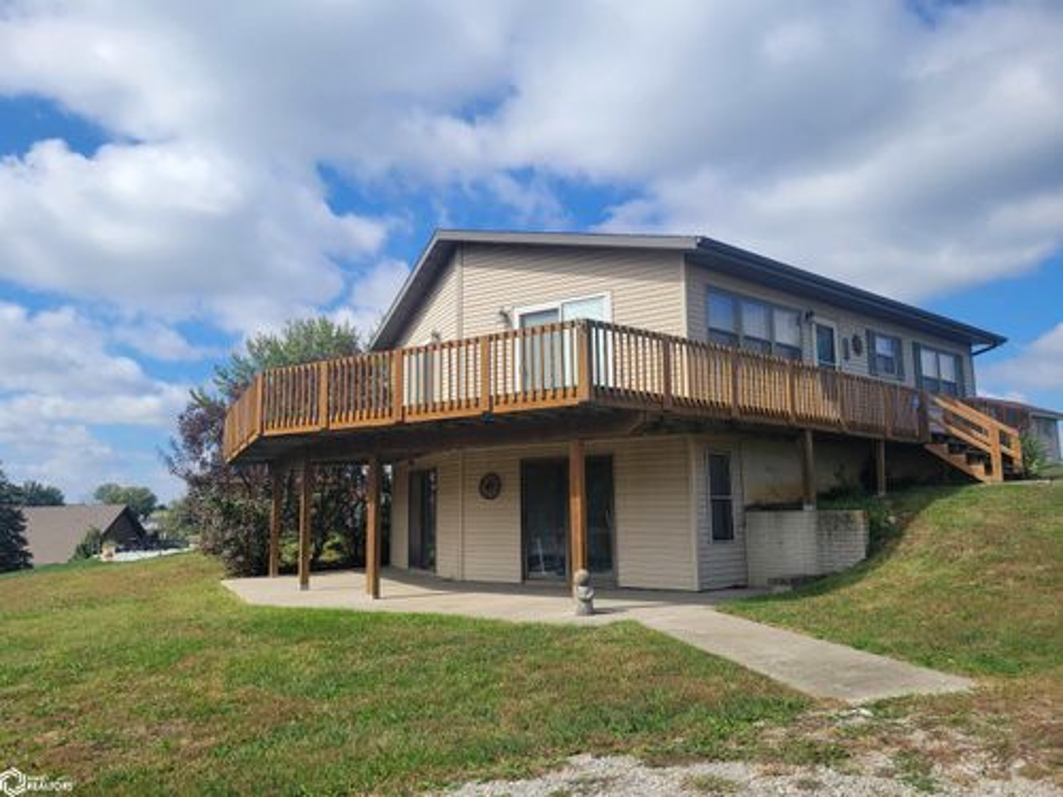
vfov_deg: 53.1
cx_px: 532
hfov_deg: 67.3
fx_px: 798
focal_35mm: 26
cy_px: 398
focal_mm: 5.4
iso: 40
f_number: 1.8
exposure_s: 1/2767
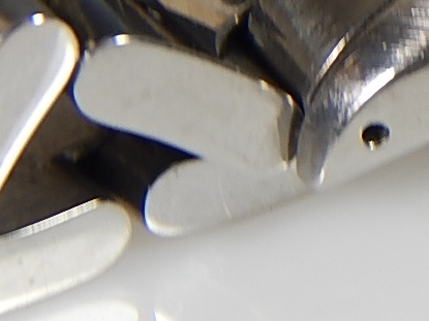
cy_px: -163
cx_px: 822
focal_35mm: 440
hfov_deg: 4.5
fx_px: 5451
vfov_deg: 3.4
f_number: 4.6
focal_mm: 20.5
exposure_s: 1/30
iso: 125
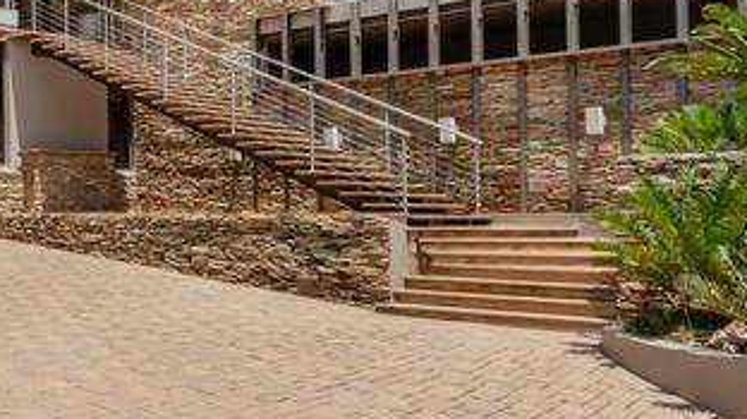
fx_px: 851
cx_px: 29
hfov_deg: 42.1
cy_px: 105
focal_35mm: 43
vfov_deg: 27.3
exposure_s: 1/160
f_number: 14
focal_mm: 16
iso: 160
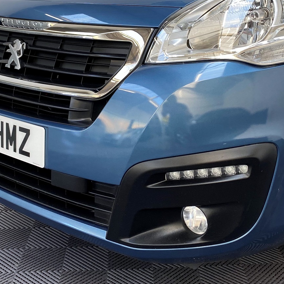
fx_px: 436
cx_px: 187
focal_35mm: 47
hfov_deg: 35.7
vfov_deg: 35.3
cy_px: 71
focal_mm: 4.25
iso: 64
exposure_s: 1/100
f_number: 1.8
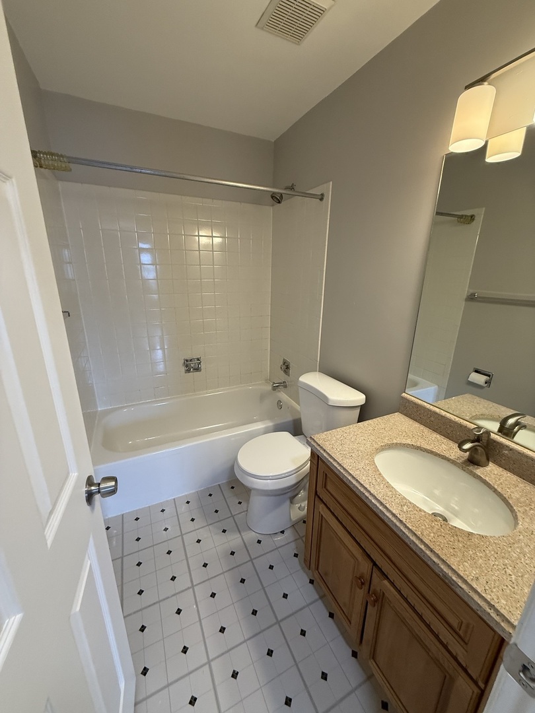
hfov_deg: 85.7
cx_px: 268
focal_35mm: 14
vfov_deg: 102.1
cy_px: 356
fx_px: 288
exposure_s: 1/120
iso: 250
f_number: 2.2
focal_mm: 2.22
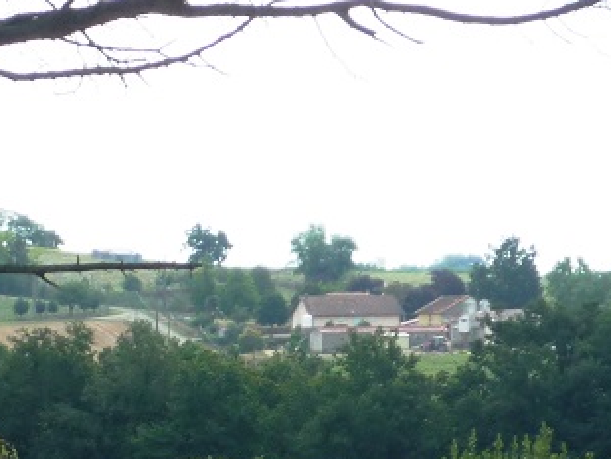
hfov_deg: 6.0
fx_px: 5845
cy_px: 702
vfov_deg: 4.5
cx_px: 69
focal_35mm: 331
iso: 100
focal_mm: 16.5
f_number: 5.1
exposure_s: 1/250
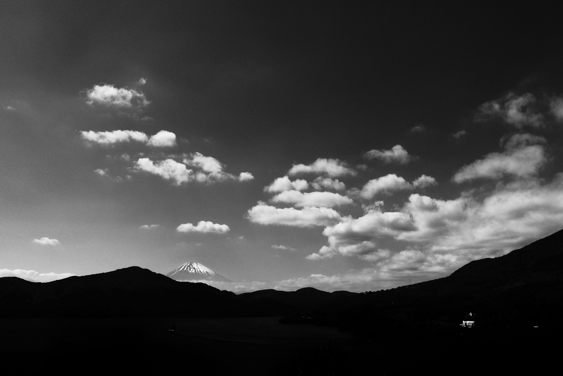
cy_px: 188
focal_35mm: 33
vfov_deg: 40.0
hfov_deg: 57.2
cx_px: 282
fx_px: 516
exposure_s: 1/8000
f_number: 5.6
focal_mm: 12.06
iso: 250
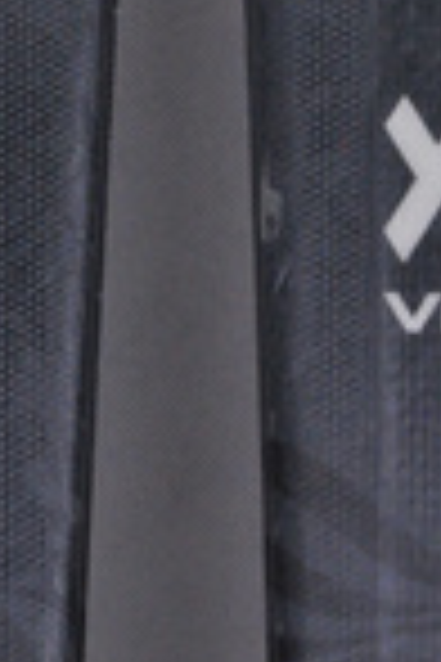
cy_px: -99
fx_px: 8866
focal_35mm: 483
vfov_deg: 4.3
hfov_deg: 2.8
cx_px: 178
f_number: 11
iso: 3200
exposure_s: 1/125
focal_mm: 105
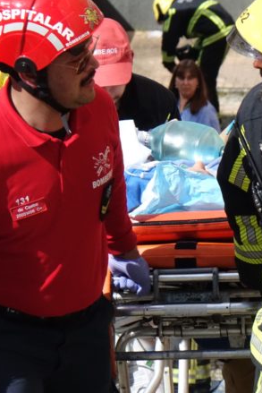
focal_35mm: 328
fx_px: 3578
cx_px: 301
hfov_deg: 4.2
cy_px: 207
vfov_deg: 6.3
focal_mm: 73.3
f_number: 5.6
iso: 2000
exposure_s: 1/800
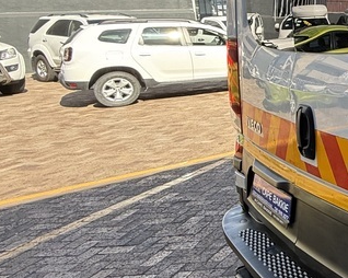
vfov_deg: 33.3
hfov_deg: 29.1
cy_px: 61
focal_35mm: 44
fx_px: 453
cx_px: 502
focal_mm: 2.22
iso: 64
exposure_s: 1/340
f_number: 2.2
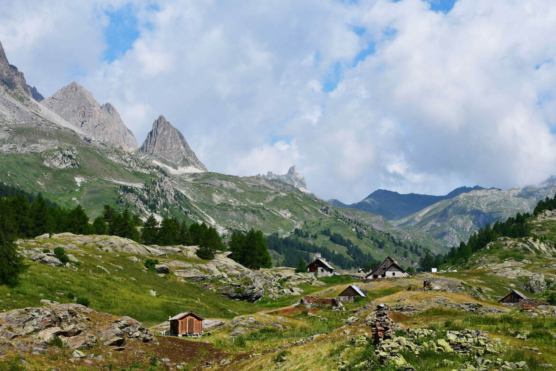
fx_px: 1297
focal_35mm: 84
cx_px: 278
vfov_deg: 16.3
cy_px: 186
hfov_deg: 24.2
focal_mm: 56
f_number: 11
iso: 200
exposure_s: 1/500
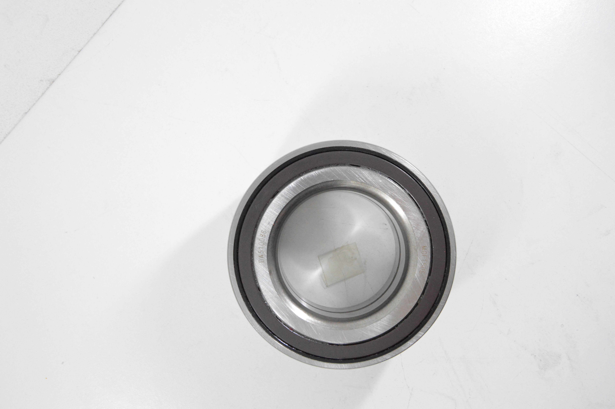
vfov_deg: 26.4
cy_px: 204
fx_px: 870
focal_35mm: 51
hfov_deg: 38.9
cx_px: 308
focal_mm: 34
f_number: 8
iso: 3200
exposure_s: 1/100
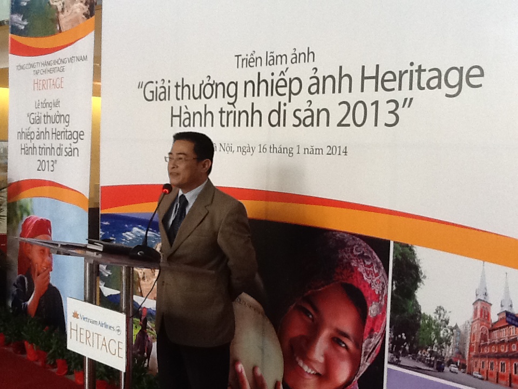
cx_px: 259
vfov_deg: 44.2
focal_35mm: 32
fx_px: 479
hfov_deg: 56.8
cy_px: 194
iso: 160
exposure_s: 1/30
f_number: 2.4
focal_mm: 2.03
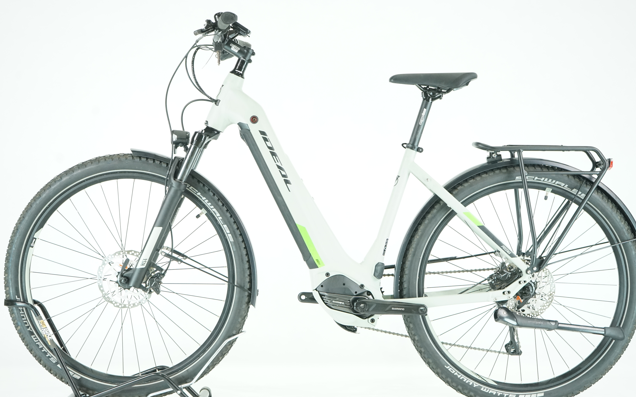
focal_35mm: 60
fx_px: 1040
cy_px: 212
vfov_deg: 21.6
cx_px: 323
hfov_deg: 34.0
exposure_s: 1/200
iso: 3200
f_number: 5
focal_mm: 58
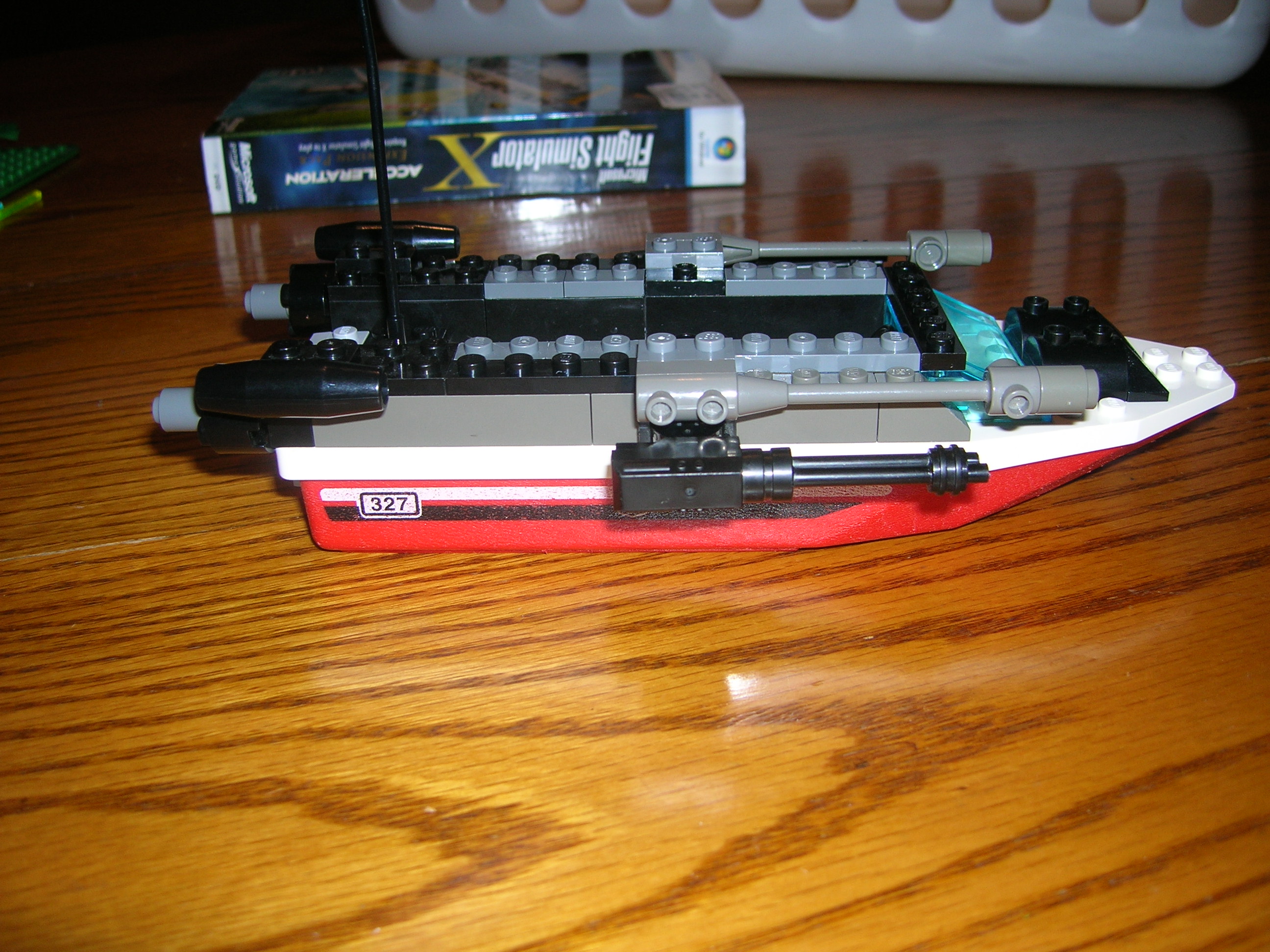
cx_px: 635
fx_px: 1284
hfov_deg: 52.6
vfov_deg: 40.7
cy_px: 476
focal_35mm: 35
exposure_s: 1/60.1
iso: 50
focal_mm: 5.8
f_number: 2.9
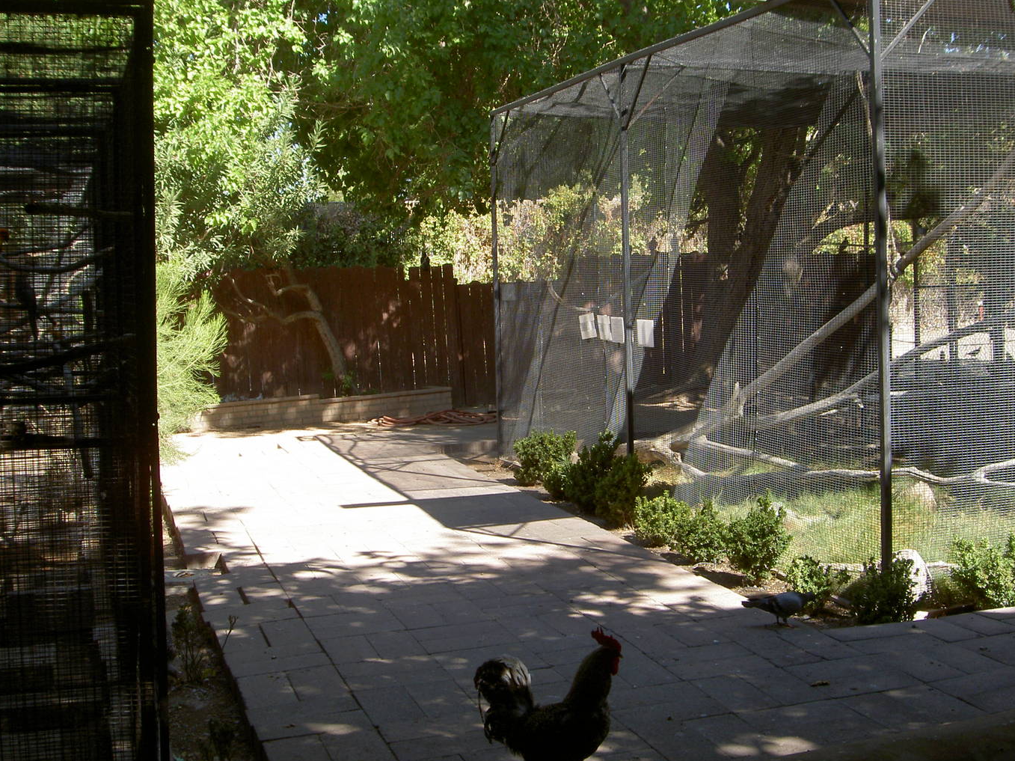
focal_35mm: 46
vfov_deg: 31.5
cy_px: 358
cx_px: 531
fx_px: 1348
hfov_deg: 41.2
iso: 50
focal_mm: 8
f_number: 4.7
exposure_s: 1/125
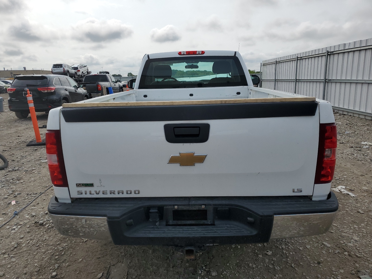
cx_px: 186
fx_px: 279
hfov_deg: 67.3
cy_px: 140
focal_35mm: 26
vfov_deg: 53.1
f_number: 1.5
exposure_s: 1/10000
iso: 50
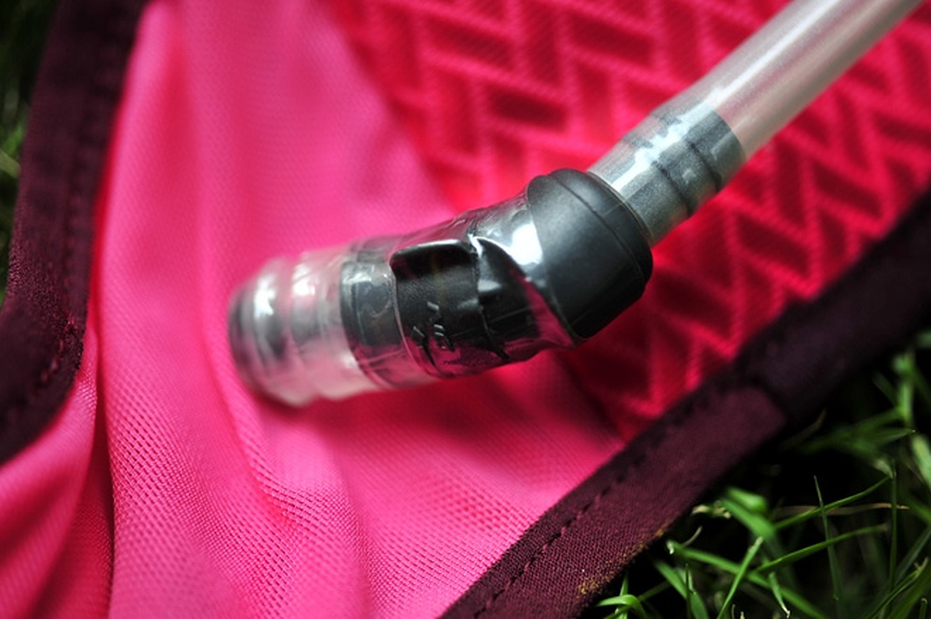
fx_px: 1421
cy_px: 310
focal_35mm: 55
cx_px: 466
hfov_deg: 36.3
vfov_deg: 24.6
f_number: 2.8
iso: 200
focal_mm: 55
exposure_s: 1/400
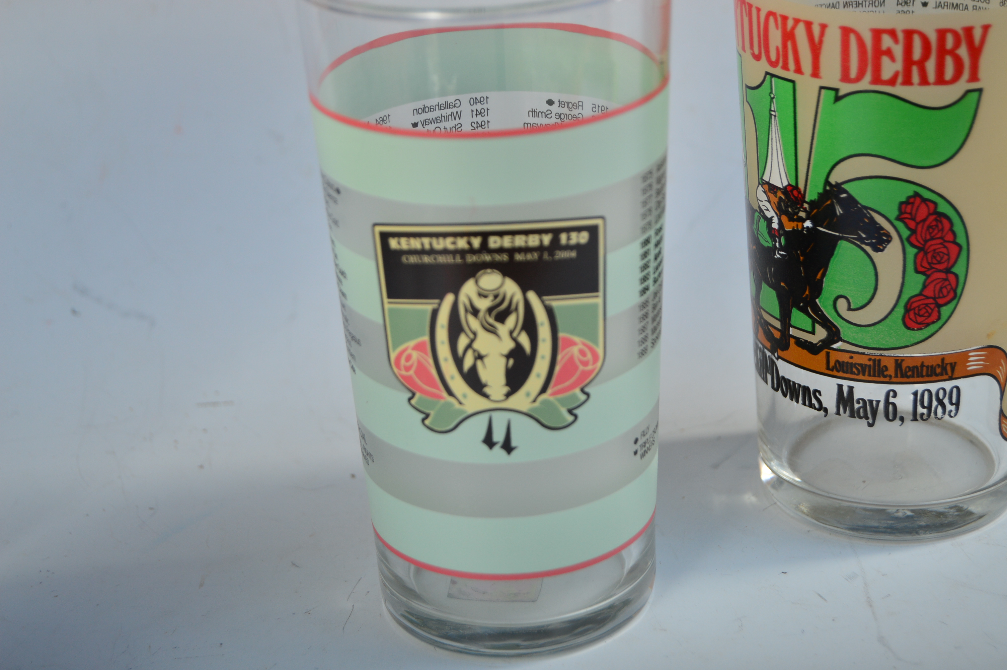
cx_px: 504
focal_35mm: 75
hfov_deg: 27.0
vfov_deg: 18.1
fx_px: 2096
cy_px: 335
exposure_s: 1/200
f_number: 5.6
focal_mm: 50
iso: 200
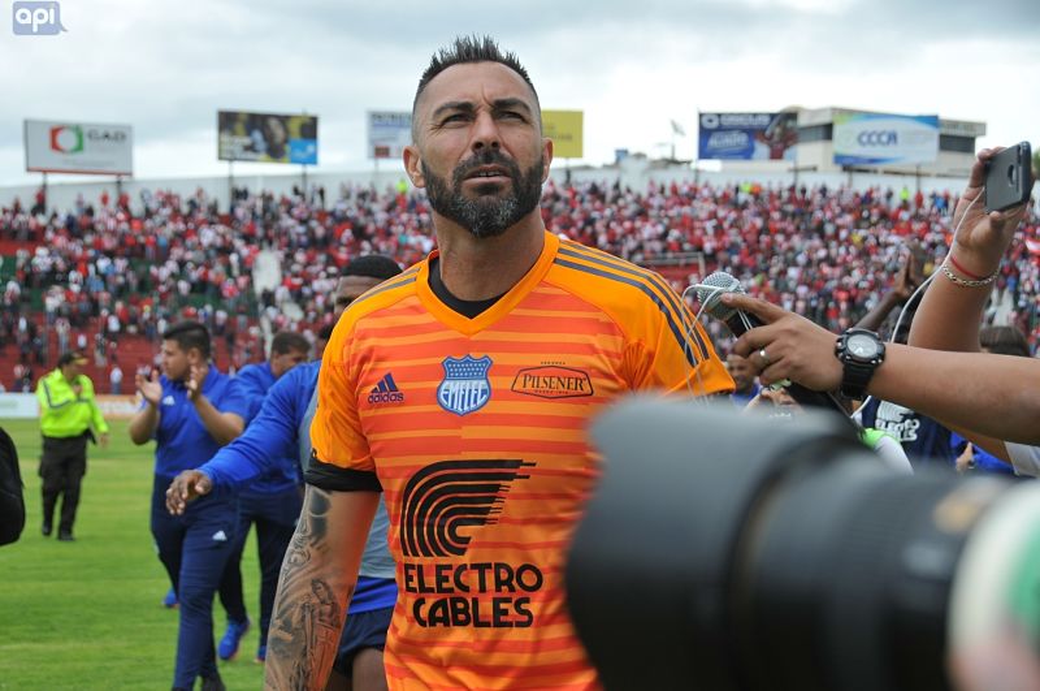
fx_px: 2250
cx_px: 520
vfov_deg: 17.4
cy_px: 346
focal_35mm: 78
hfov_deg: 26.0
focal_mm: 52
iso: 200
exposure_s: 1/500
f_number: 5.6
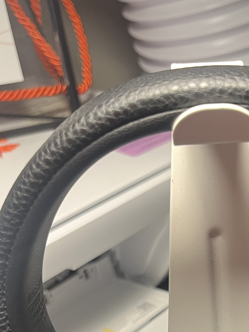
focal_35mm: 58
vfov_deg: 30.5
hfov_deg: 24.4
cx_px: 234
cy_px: 345
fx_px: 556
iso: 200
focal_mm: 5.1
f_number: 1.6
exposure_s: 1/60
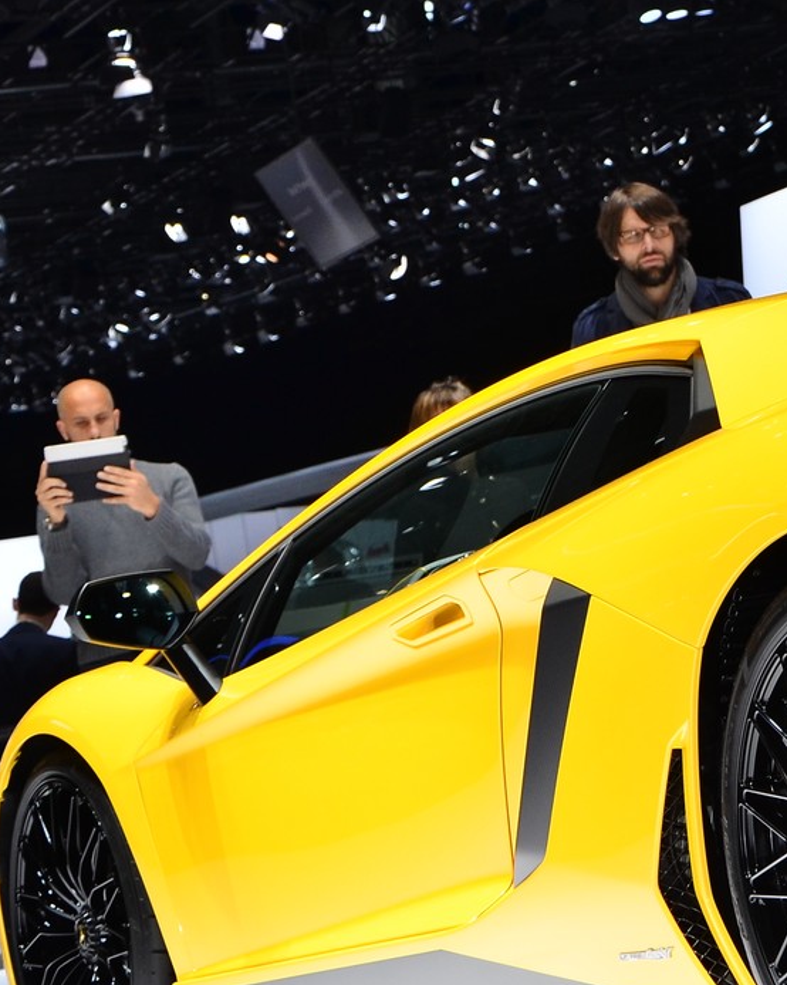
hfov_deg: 11.0
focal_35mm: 136
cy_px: 402
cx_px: 1068
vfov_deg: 14.1
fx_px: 3970
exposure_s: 1/200
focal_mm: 35
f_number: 5.6
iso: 320
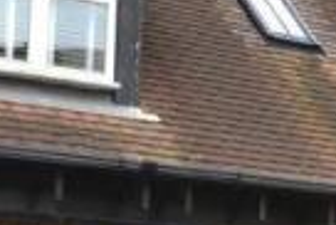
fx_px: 1215
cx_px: 355
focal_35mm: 130
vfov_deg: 10.5
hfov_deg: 15.4
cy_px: 206
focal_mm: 18
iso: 160
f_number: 4
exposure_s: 1/125
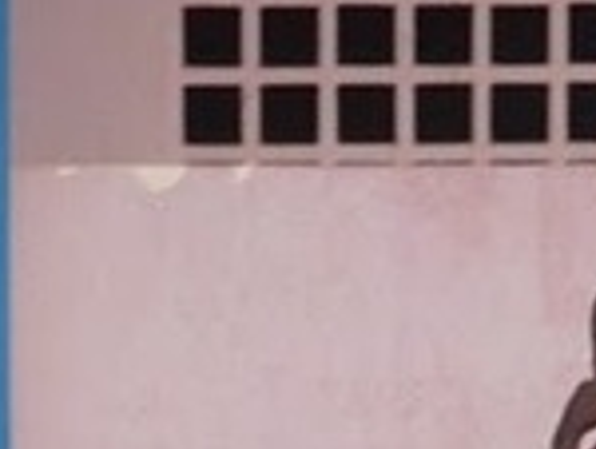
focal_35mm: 1303
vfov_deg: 1.1
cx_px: 203
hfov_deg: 1.5
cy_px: 1031
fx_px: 22470
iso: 320
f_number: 4.9
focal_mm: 47
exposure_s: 1/60
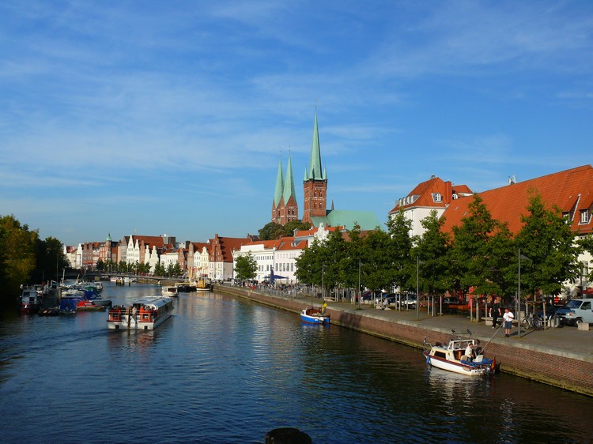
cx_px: 296
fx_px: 599
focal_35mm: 35
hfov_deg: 52.6
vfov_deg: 40.7
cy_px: 222
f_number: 5.6
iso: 100
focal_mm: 7.4
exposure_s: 1/250
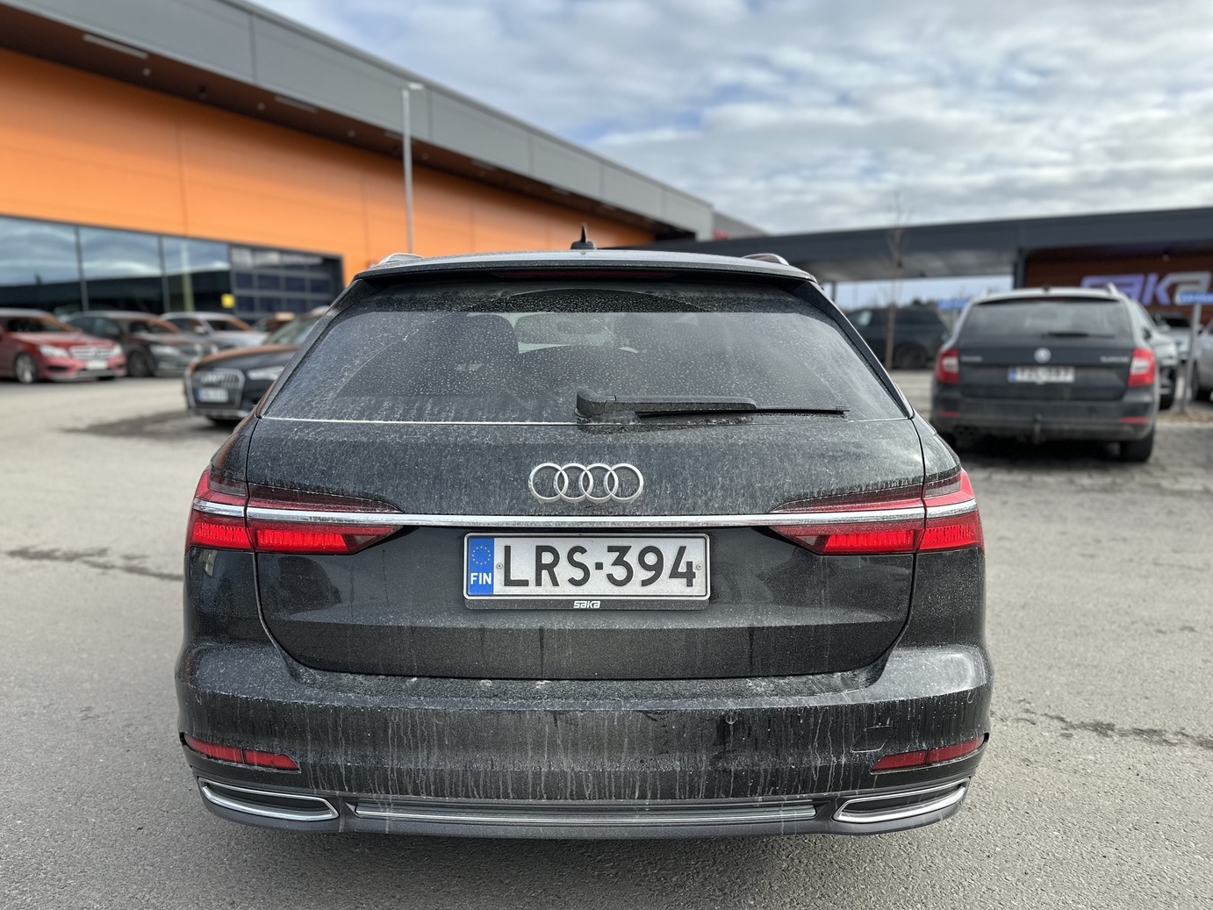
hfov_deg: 69.4
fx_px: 876
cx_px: 585
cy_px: 467
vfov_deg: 54.9
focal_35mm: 25
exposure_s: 1/1721
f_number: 1.78
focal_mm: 6.86
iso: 80
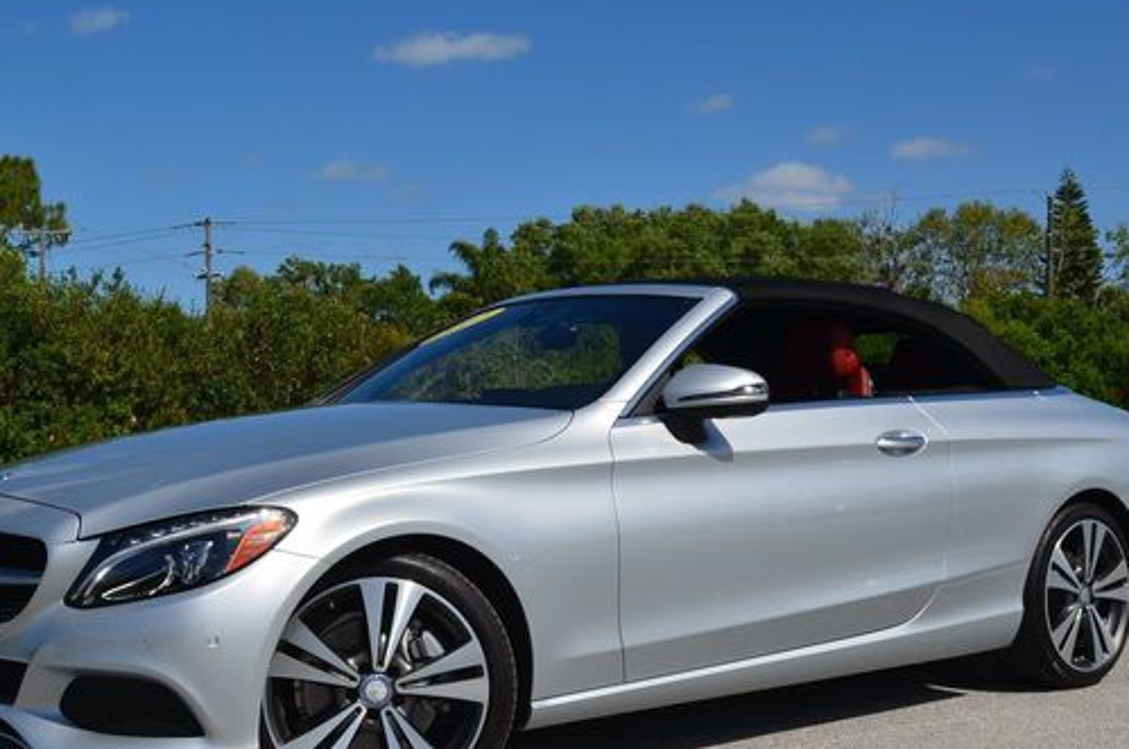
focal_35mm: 50
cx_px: 552
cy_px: 416
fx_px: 1566
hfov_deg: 39.7
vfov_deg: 26.9
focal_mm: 26
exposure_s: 1/200
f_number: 13
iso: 100
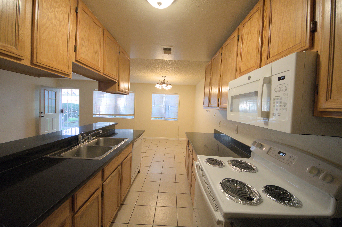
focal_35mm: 12
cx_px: 171
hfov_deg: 112.6
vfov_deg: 89.9
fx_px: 114
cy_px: 114
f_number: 4.5
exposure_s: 1/125
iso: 1000
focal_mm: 8.5
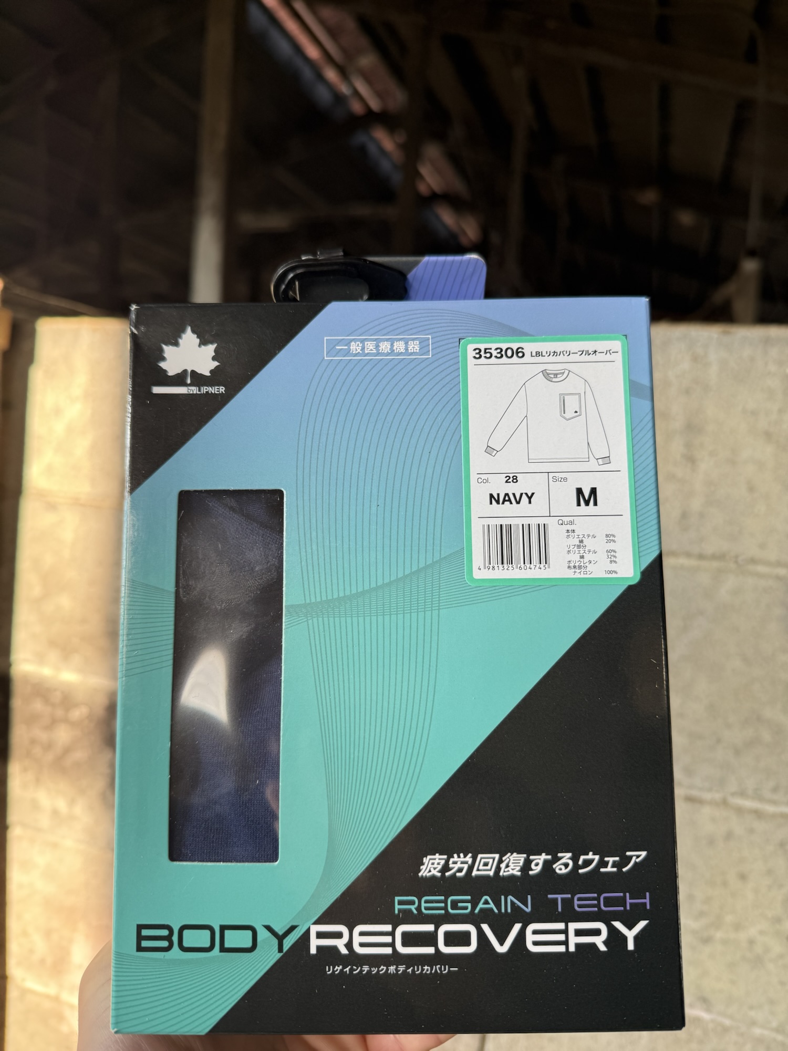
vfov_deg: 71.6
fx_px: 728
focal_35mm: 24
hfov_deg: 56.8
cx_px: 394
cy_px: 526
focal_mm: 6.76
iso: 80
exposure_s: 1/121
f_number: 1.78
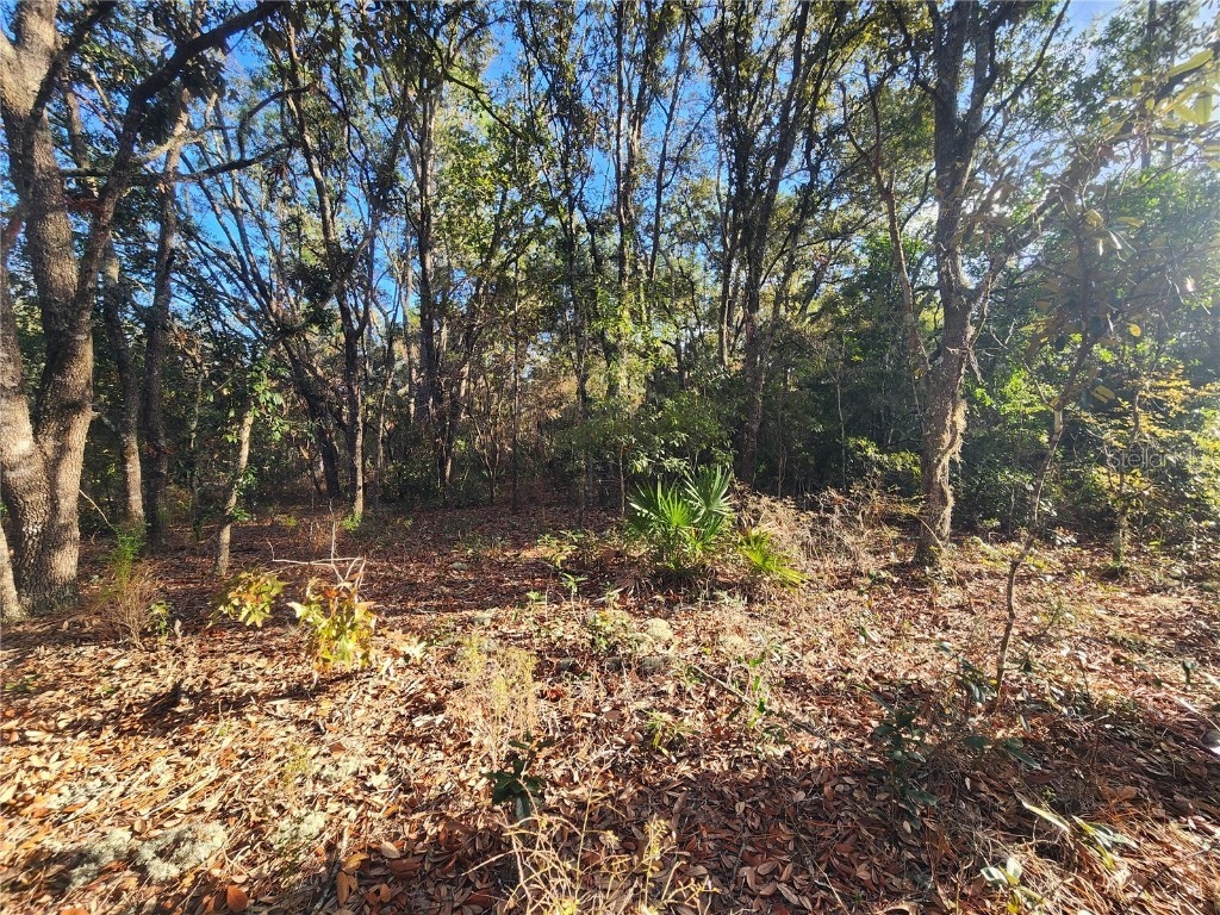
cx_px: 610
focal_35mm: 13
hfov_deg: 106.2
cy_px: 458
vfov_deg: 89.9
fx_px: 458
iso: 50
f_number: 2.2
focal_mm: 2.2
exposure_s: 1/207
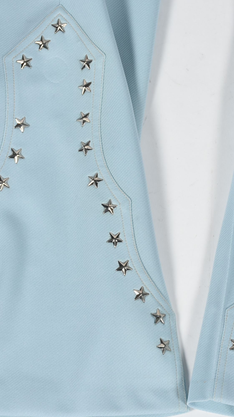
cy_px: 209
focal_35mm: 123
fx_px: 1357
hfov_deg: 9.8
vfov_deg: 17.4
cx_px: 192
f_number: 10
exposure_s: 1/125
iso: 200
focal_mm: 52
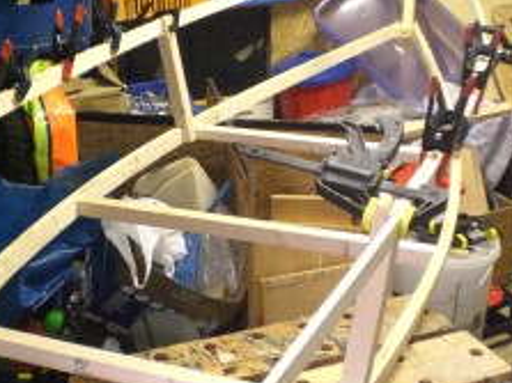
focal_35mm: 64
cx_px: 220
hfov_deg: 30.2
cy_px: 190
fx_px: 946
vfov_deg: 22.9
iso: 800
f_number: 3.1
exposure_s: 1/30
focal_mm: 6.3
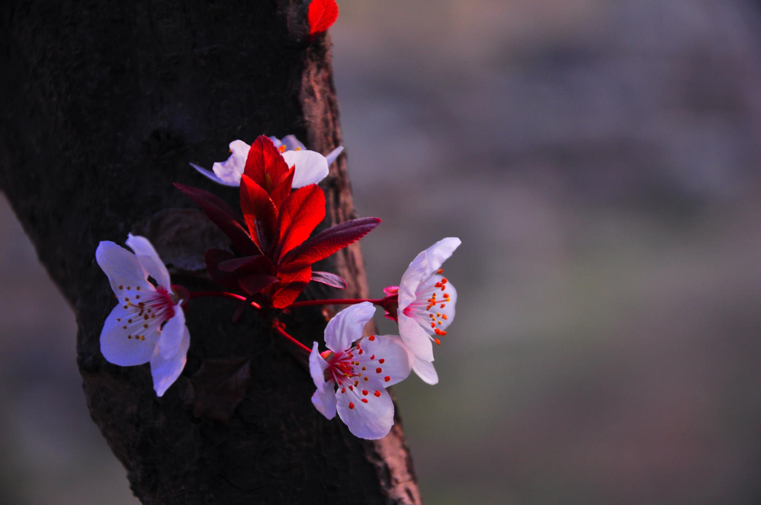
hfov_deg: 13.1
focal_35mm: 158
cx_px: 380
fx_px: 3326
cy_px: 252
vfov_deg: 8.7
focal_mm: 105
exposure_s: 1/250
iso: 200
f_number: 5.6
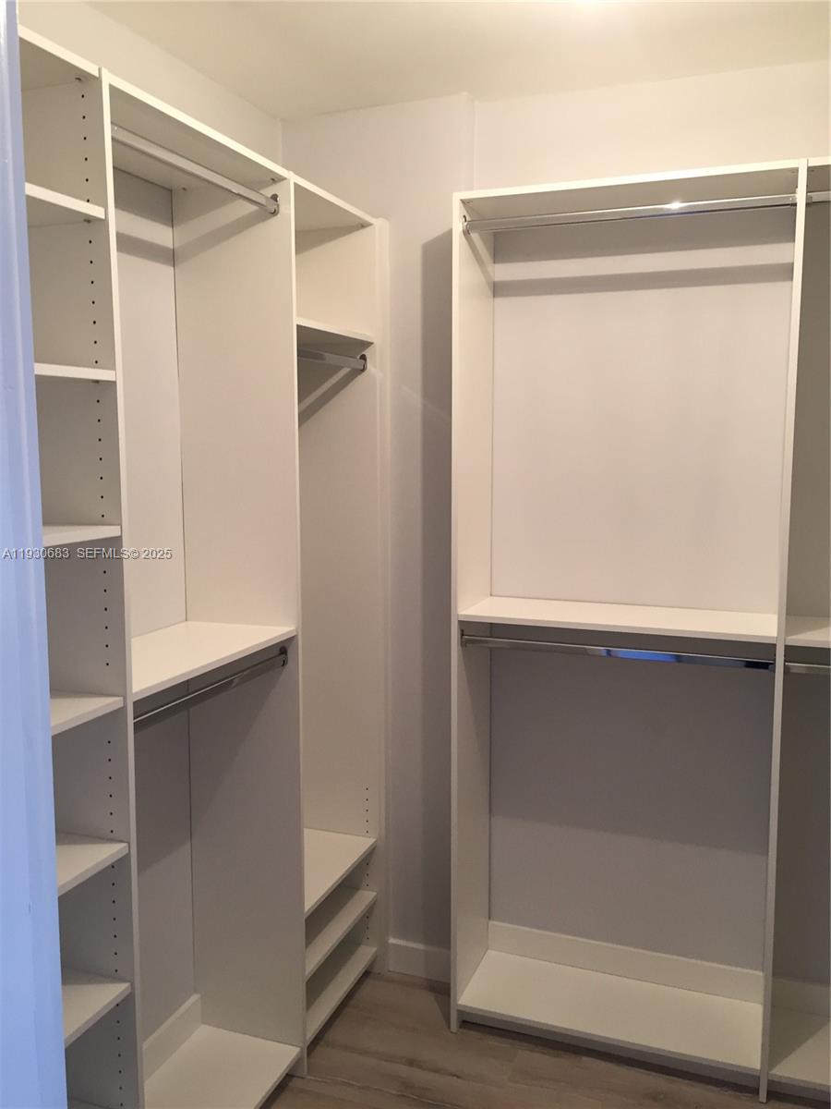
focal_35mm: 29
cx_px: 416
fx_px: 928
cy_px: 554
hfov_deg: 48.2
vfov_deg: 61.7
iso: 80
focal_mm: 4.15
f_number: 2.2
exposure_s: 1/30
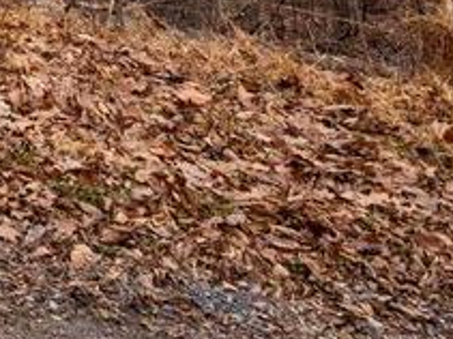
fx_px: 1203
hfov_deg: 15.6
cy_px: -341
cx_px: -522
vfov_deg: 13.7
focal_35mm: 92
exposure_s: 1/320
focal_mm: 14
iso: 1000
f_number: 10
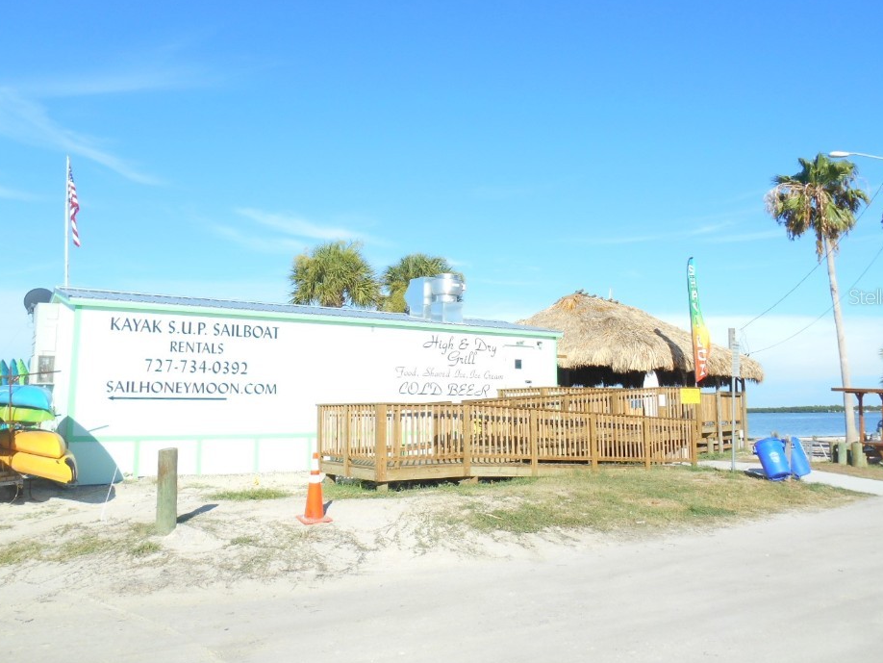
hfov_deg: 61.6
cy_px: 296
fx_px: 740
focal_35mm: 29
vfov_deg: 48.2
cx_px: 447
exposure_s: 1/640
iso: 80
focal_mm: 4.7
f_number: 3.4
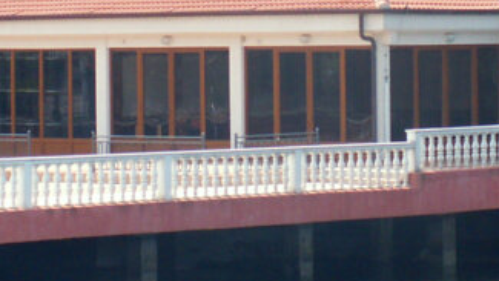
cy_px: -28
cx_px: 279
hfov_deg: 8.0
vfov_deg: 4.5
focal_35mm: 268
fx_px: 3547
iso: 50
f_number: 5.6
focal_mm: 12.46
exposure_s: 1/125
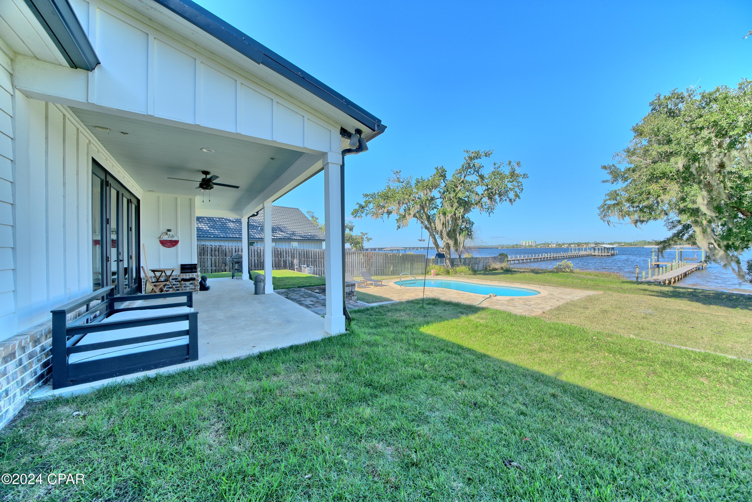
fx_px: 251
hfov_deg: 112.6
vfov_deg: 90.1
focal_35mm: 12
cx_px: 376
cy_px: 251
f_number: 8
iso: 100
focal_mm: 12
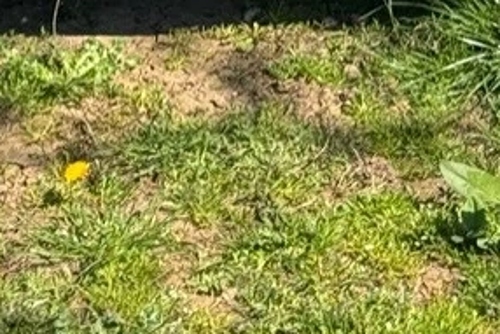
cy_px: -652
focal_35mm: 233
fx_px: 3238
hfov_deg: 8.8
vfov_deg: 5.6
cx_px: 325
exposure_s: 1/2252
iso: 64
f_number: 1.78
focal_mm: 6.76
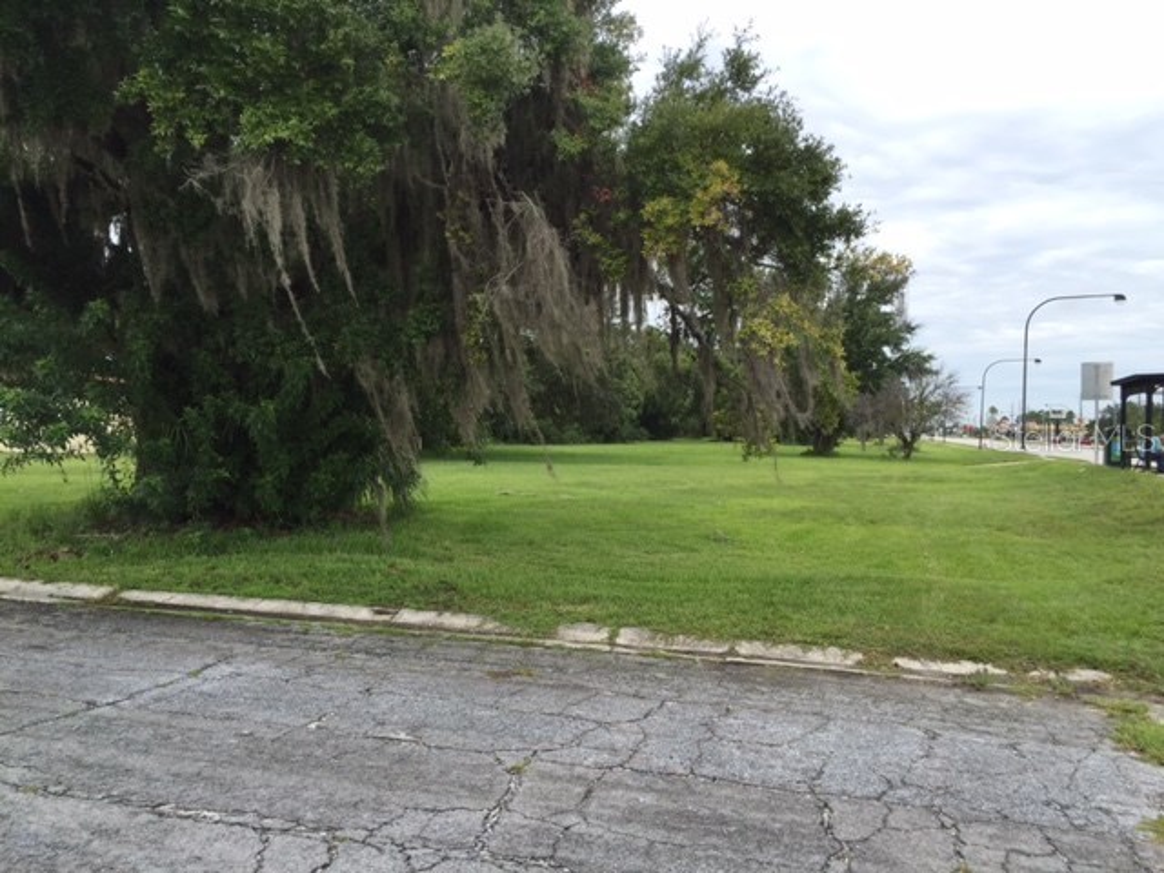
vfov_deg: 48.2
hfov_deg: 61.7
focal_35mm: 29
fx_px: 975
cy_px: 436
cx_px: 582
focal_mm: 4.15
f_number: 2.2
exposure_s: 1/824
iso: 32
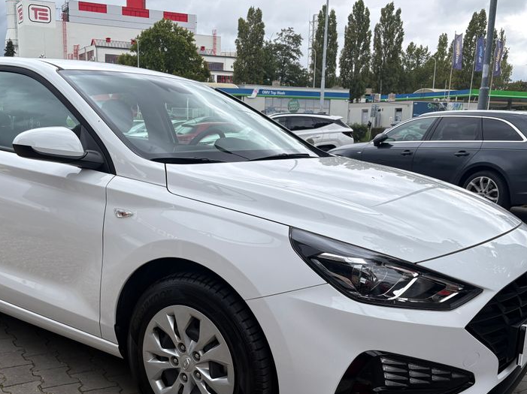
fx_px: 578
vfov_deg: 37.4
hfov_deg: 48.5
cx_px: 197
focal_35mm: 38
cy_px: 248
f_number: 1.6
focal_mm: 5.96
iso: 50
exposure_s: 1/1099
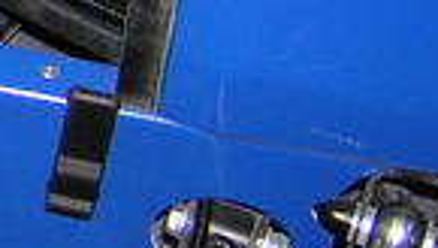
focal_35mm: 173
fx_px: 2012
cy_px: -169
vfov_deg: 6.9
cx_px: -414
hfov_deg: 11.3
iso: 159
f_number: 2.6
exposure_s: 1/60.1
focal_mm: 4.7
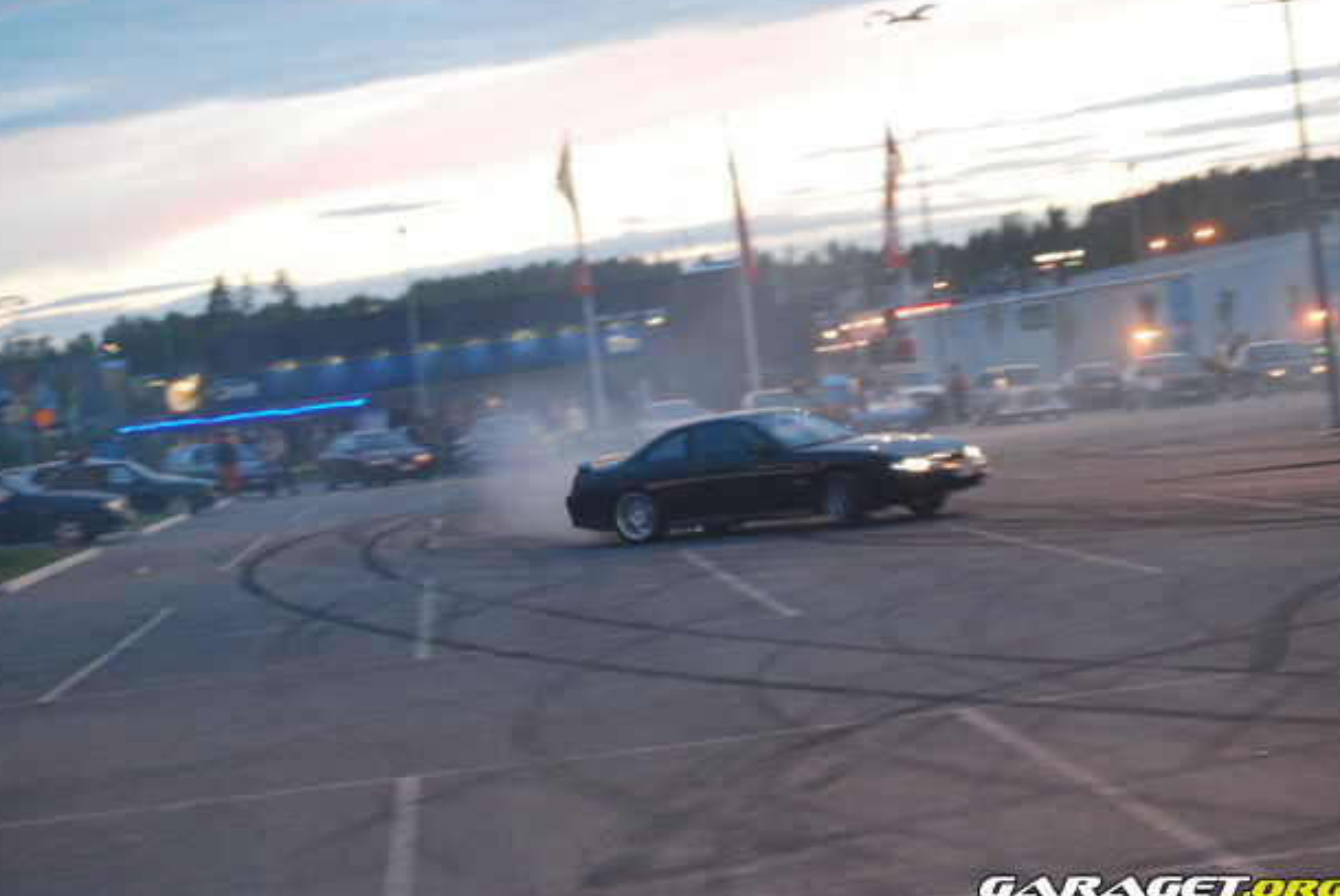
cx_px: 652
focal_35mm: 87
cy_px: 439
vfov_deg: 15.8
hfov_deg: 23.5
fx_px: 3224
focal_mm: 55
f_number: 5.6
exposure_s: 1/20
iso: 1600
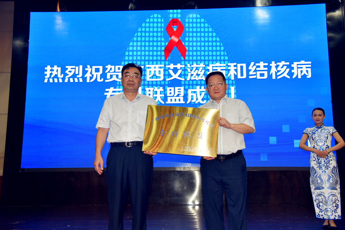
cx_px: 172
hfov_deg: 50.7
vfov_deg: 35.1
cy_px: 115
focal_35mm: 38
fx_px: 364
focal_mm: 38
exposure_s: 1/80
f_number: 4.5
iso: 800
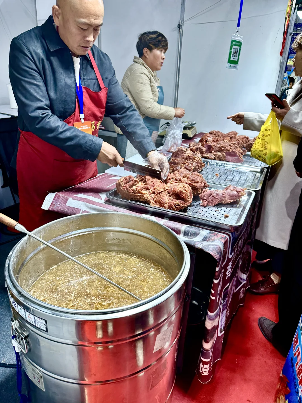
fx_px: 279
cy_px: 202
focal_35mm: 24
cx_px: 151
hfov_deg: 56.8
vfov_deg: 71.6
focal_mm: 6.86
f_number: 1.78
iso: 80
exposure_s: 1/100
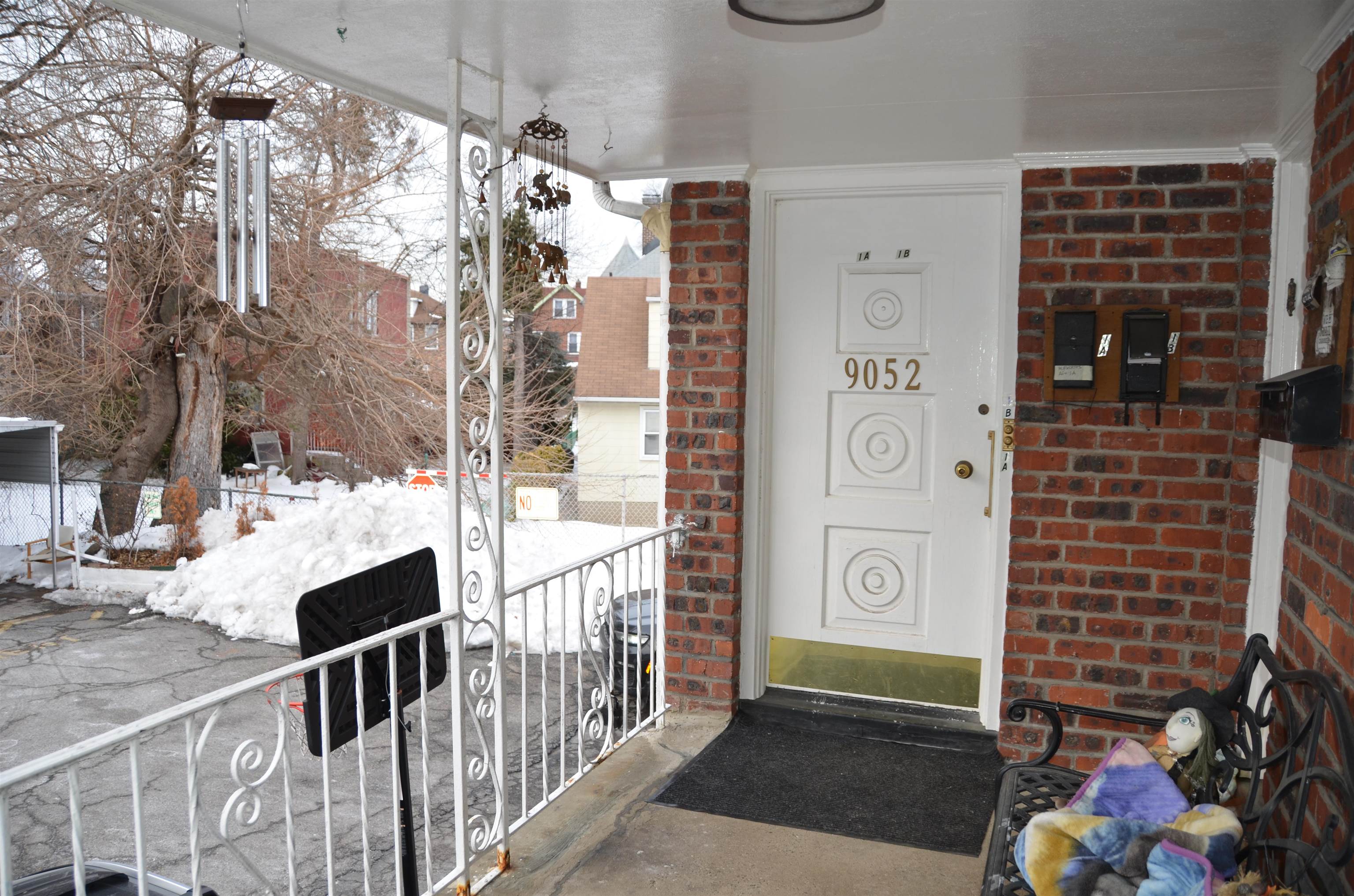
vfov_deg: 47.7
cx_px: 677
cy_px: 448
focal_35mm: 27
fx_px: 1013
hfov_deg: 67.5
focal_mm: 18
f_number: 3.5
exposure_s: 1/100
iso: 200
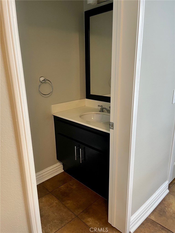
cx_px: 88
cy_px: 116
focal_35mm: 26
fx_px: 175
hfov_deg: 53.1
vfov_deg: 67.3
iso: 320
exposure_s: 1/60
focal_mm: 5.1
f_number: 1.6
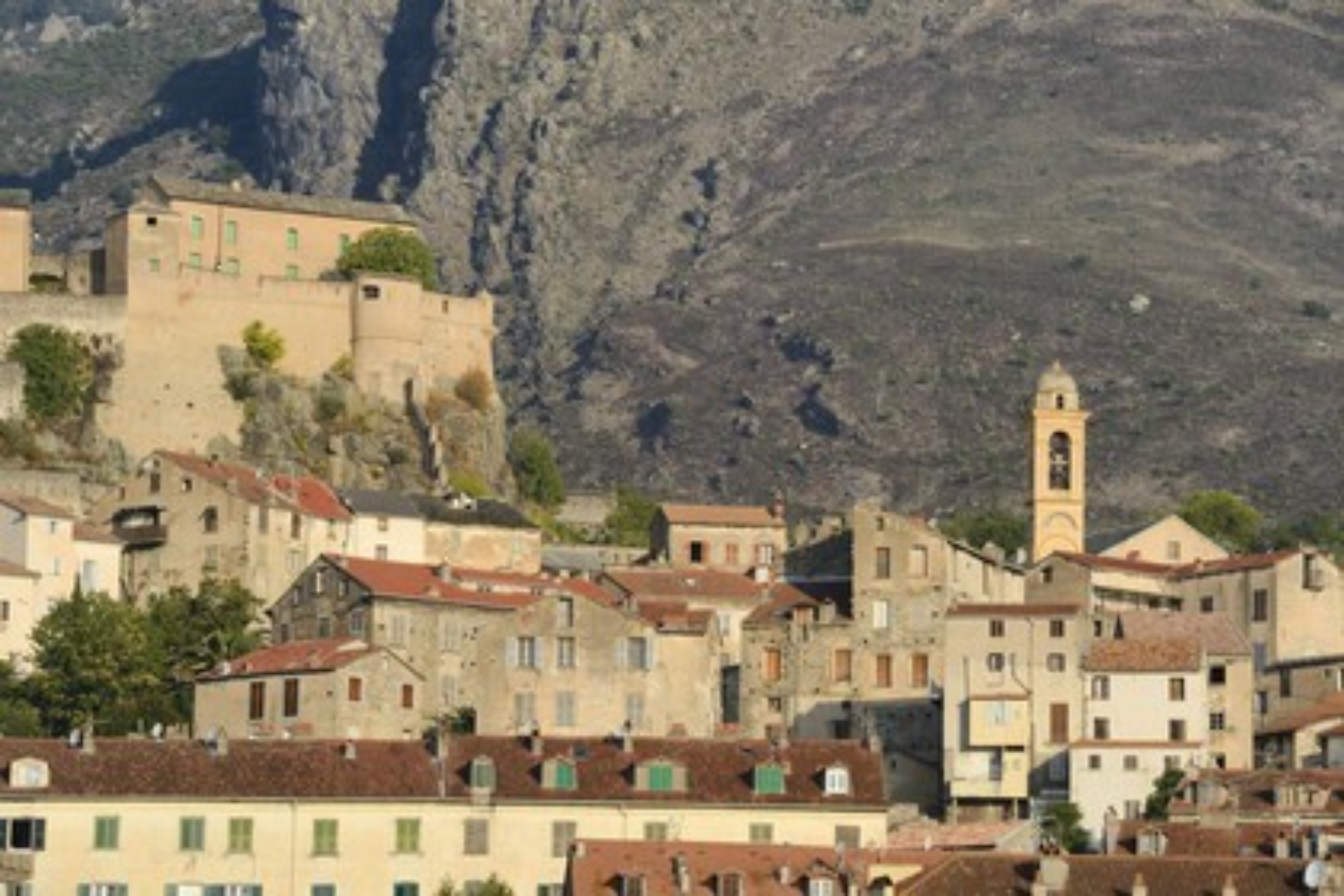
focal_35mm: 185
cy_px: 448
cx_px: 672
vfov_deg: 7.4
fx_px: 6906
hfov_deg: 11.1
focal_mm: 185
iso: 200
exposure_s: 1/200
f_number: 14
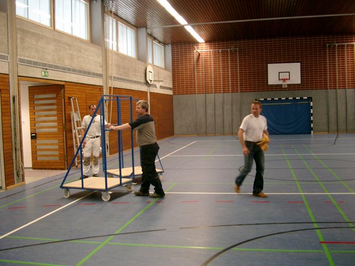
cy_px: 133
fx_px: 379
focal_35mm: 37
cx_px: 178
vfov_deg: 38.7
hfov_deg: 50.1
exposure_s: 1/50
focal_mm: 7.6
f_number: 2.6
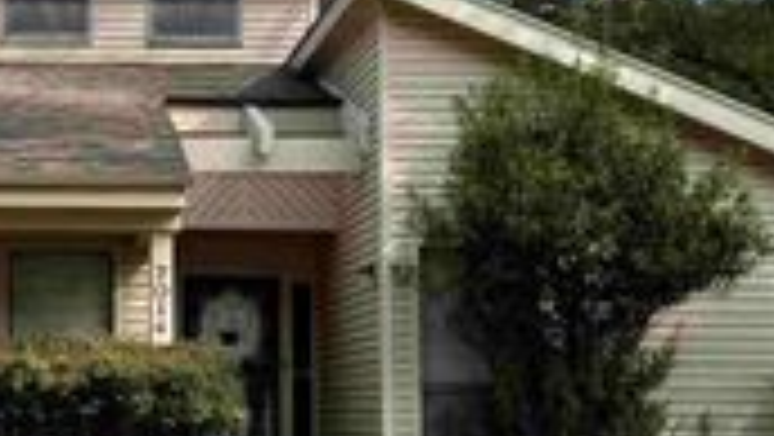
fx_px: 1561
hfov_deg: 26.4
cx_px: 0
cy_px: 272
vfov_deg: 15.9
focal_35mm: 76
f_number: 1.78
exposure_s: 1/2105
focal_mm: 6.76
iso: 80
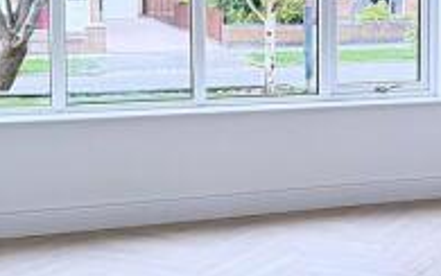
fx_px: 914
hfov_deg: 26.0
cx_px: 422
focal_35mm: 76
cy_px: 67
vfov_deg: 17.1
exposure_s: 1/228
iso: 80
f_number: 1.78
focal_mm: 6.76
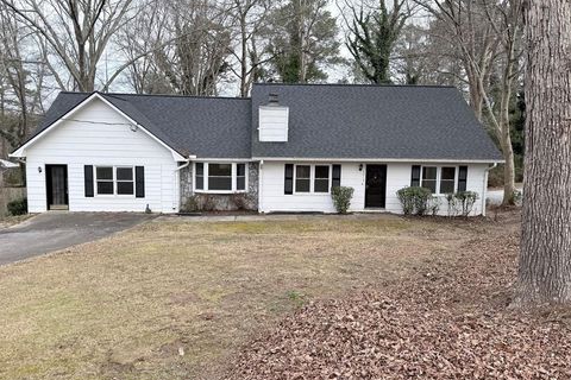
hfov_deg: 69.4
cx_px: 277
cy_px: 181
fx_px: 412
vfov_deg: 49.5
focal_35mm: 26
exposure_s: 1/1271
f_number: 1.78
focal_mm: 6.76
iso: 80
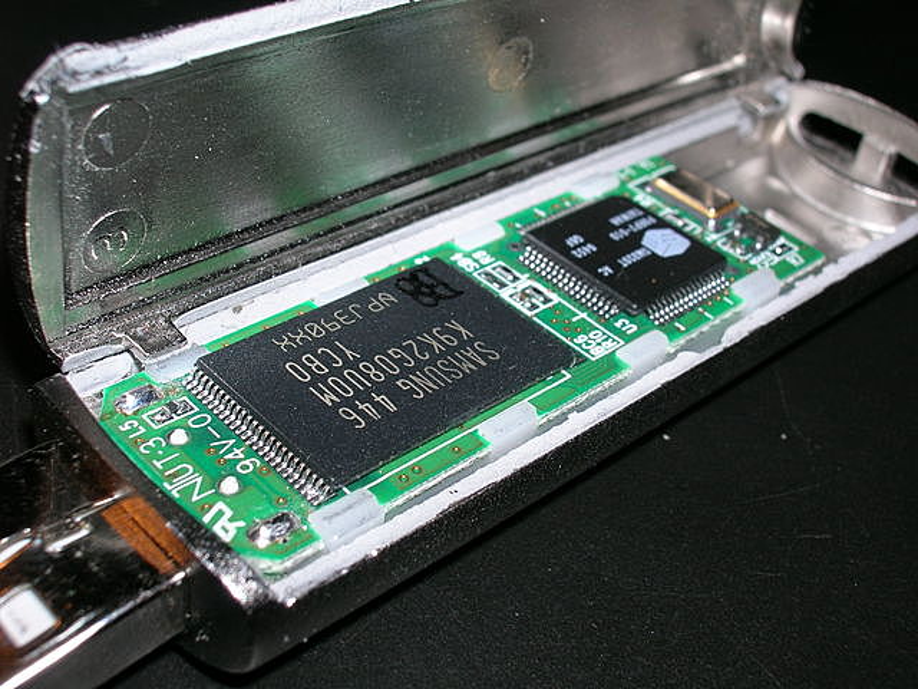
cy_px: 344
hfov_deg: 38.2
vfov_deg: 29.1
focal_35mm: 50
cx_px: 459
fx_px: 1326
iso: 50
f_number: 5.6
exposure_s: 1/60.1
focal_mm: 8.4
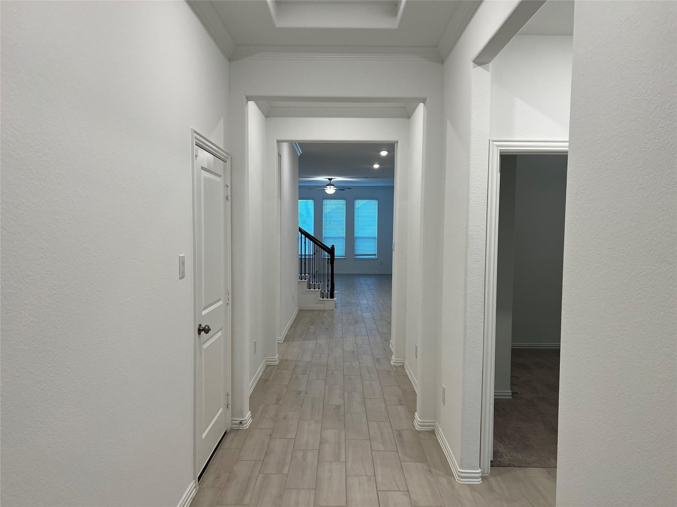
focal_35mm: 26
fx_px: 508
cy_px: 254
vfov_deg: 53.1
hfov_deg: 67.3
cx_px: 338
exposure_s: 1/120
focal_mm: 5.7
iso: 100
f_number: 1.5
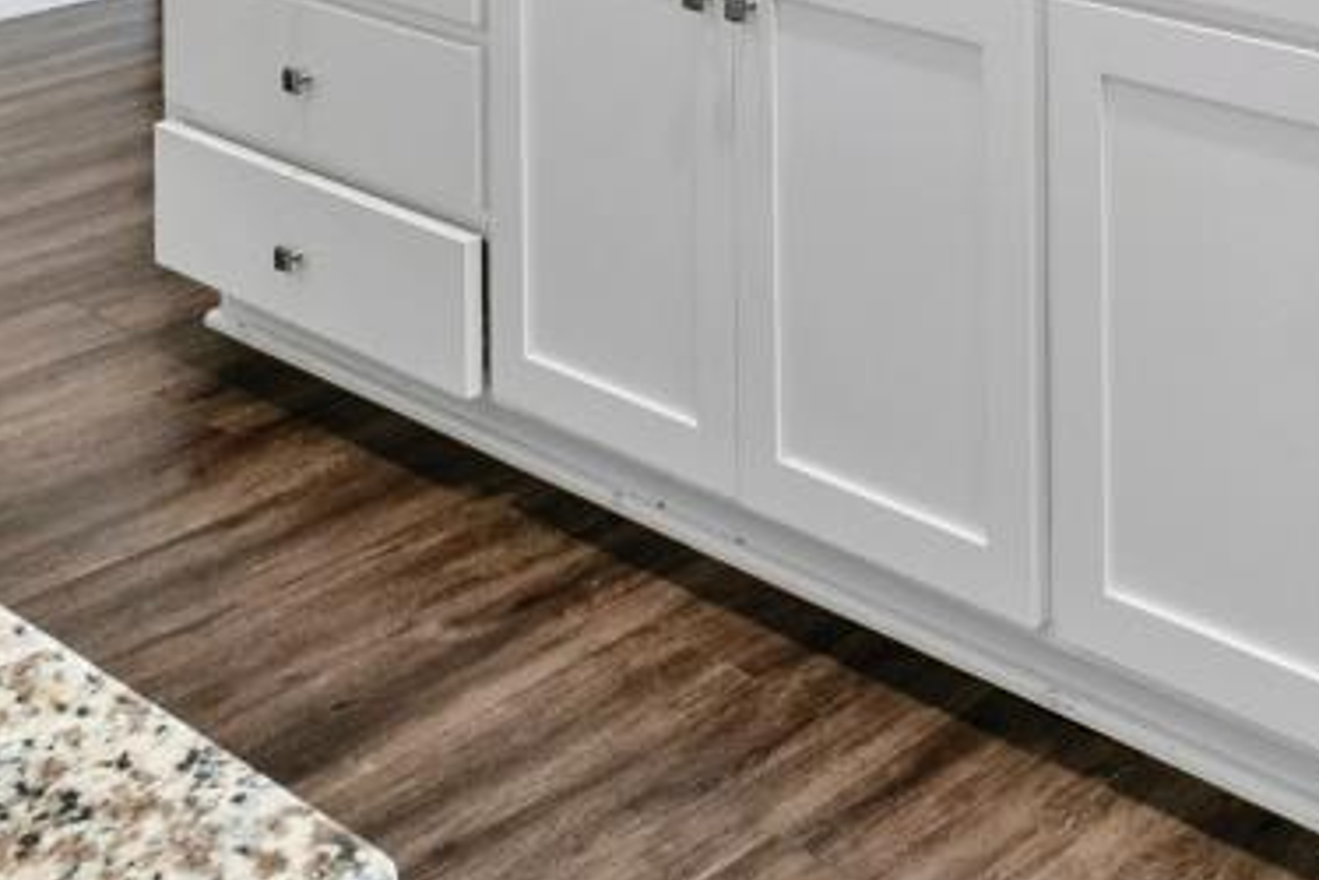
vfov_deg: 17.5
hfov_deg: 28.6
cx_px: 1618
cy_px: -785
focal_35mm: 60
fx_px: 2198
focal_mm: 10
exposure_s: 1/4
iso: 250
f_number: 8
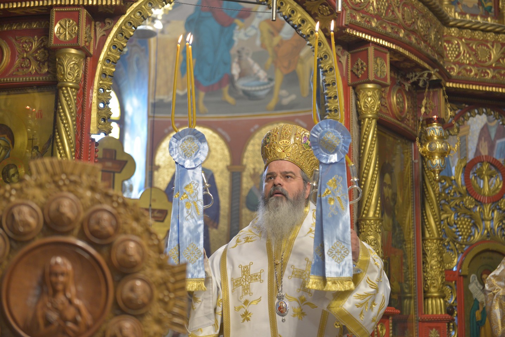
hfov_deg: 28.8
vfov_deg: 19.5
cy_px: 168
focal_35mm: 70
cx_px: 252
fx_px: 982
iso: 1600
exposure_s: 1/100
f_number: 2.8
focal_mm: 70
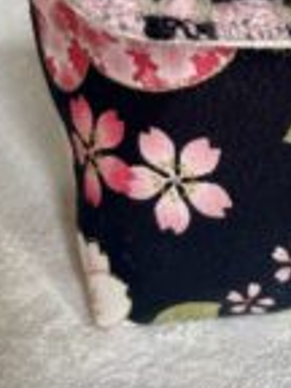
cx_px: 364
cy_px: -30
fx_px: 807
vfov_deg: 25.3
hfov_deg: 19.1
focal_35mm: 72
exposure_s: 1/121
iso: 80
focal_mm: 4.2
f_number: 1.6
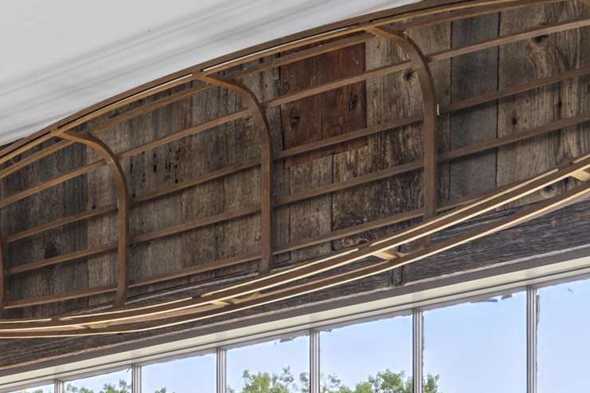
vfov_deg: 12.0
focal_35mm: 104
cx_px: -417
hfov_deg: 16.8
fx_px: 1704
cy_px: 744
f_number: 8
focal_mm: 25
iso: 400
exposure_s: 1/13
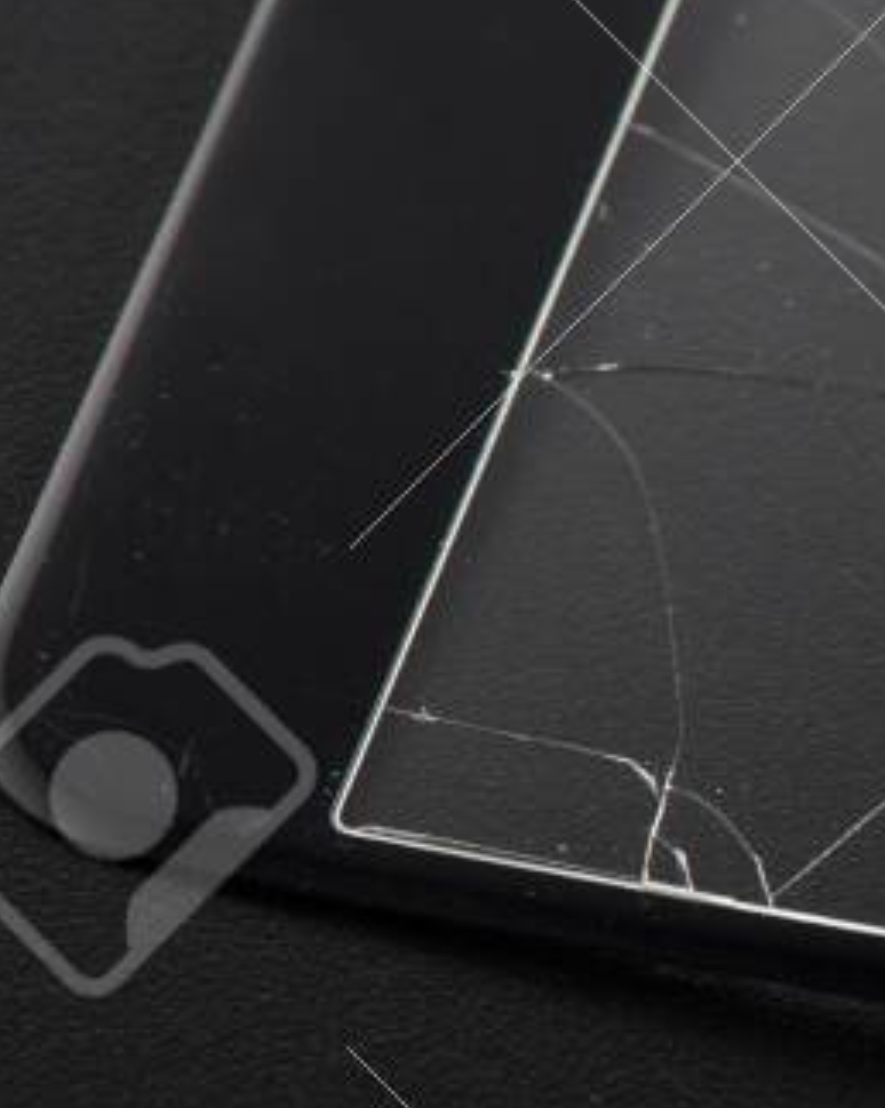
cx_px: 1996
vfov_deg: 4.9
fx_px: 13010
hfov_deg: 3.8
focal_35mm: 397
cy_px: 677
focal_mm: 105
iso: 200
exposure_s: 1/100
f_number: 11
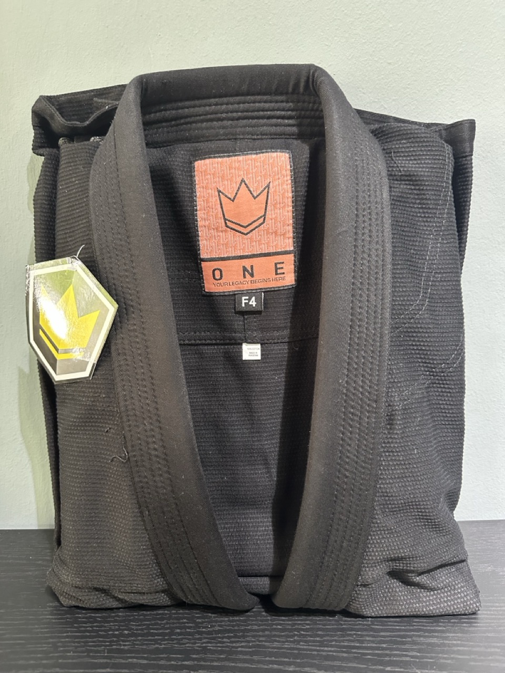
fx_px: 467
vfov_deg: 71.6
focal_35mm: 24
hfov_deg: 56.8
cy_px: 336
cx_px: 252
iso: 640
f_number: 1.78
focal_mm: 6.86
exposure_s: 1/33
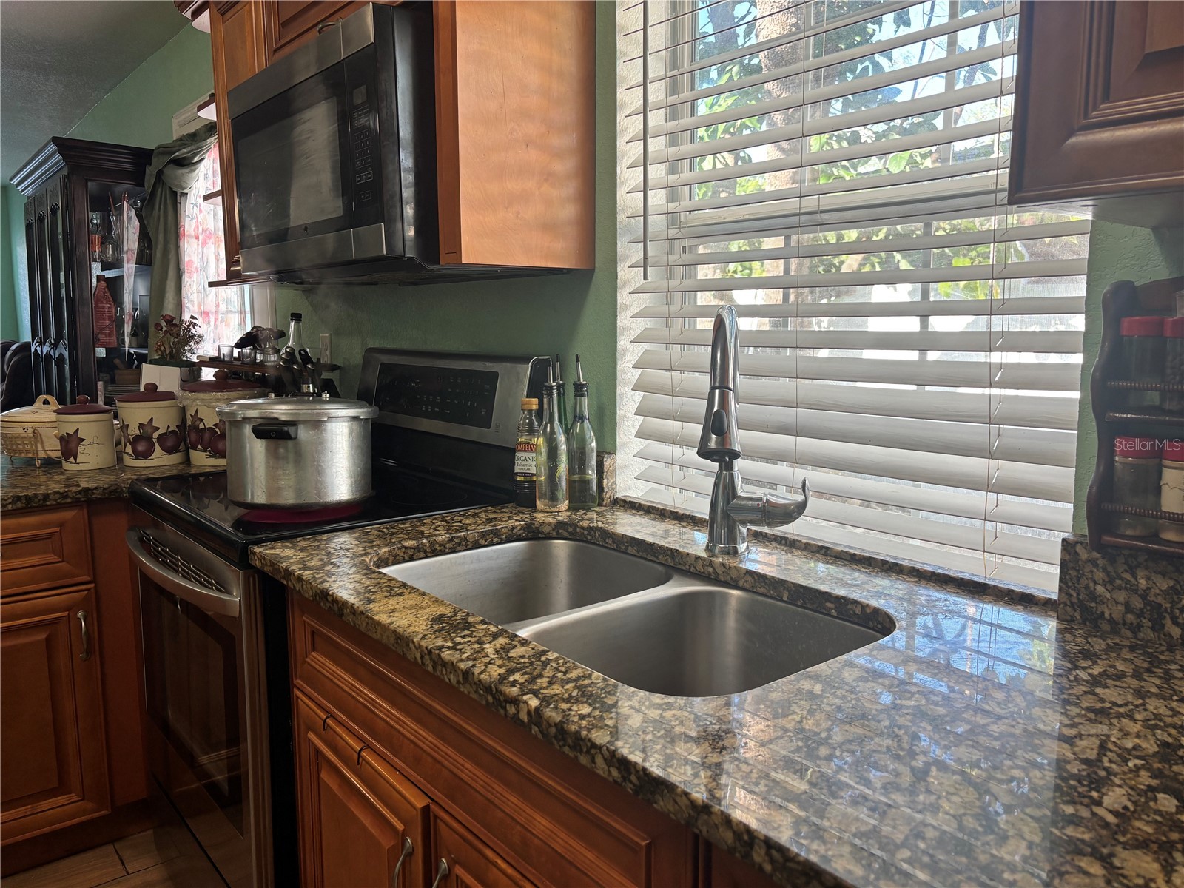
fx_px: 889
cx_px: 592
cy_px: 444
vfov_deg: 53.1
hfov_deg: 67.3
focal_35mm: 26
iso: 80
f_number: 1.6
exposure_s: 1/120
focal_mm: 5.96
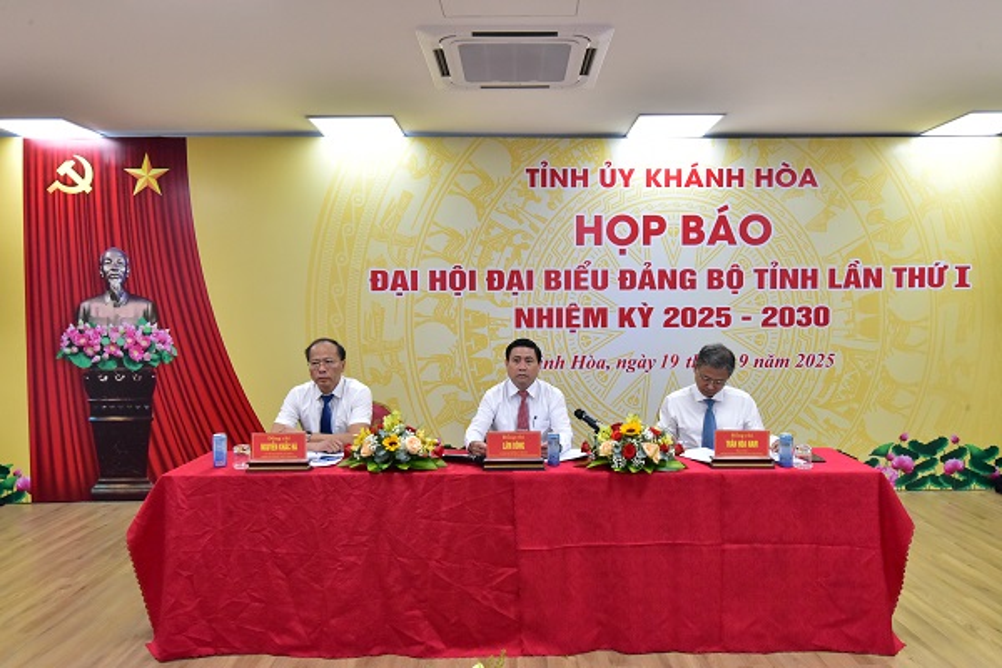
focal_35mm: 24
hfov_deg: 73.7
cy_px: 334
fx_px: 668
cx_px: 501
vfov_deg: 53.1
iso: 3200
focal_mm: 24
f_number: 9
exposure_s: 1/100
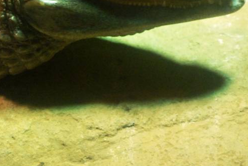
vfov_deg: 2.1
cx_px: 6
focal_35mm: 656
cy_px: 37
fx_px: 4523
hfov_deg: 3.1
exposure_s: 1/50
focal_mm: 135
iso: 1000
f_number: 4.5
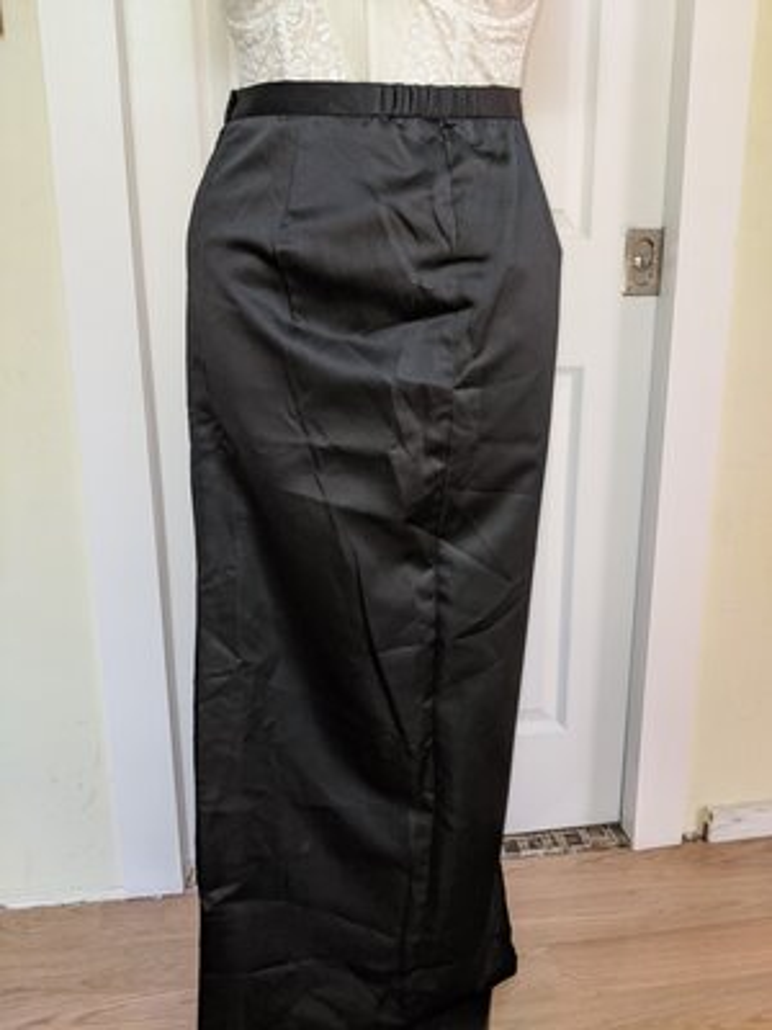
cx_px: 386
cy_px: 515
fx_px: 803
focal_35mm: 27
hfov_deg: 51.4
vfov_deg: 65.3
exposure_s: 1/24
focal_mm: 4.44
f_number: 1.8
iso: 265
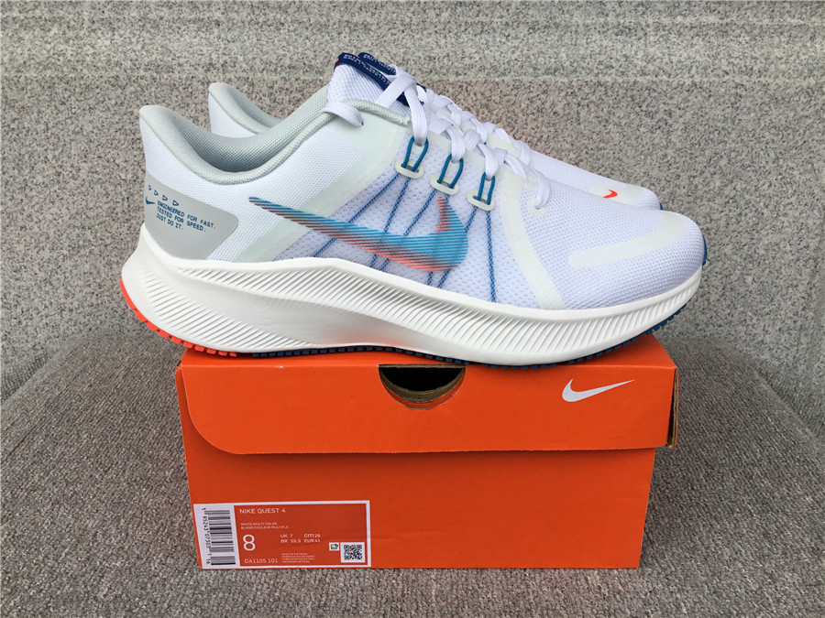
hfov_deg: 58.4
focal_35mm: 31
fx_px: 739
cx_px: 412
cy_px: 309
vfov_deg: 45.4
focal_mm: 3.3
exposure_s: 1/129
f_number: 2.4
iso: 25
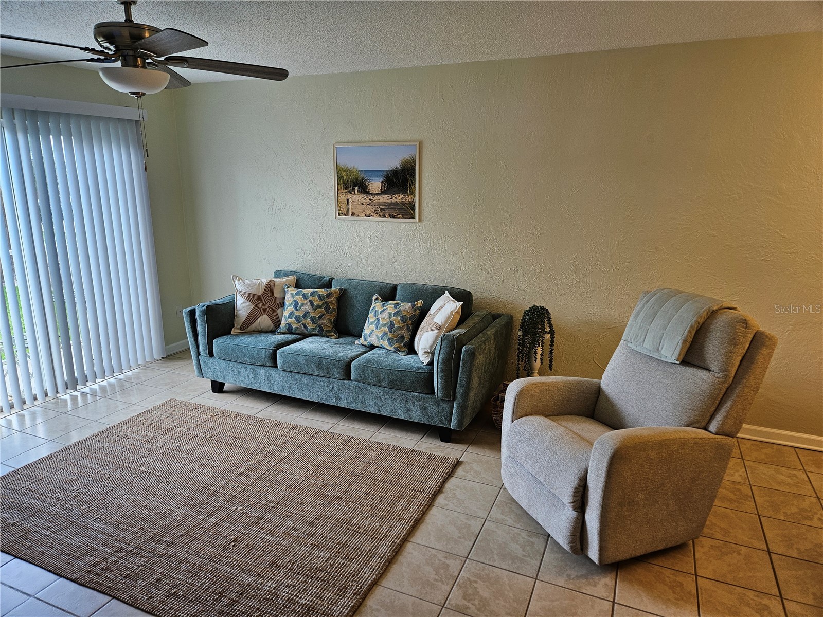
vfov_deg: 58.9
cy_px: 308
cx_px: 412
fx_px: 547
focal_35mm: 23
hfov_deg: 73.9
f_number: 1.8
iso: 125
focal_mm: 5.4
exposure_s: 1/120
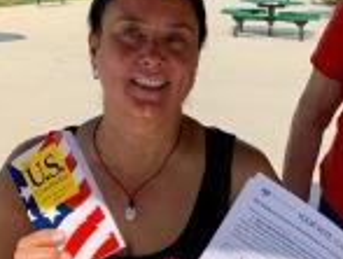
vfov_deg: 18.7
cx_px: 273
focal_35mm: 79
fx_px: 785
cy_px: 98
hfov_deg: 24.3
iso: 25
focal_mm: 4.25
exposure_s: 1/1634
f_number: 1.8
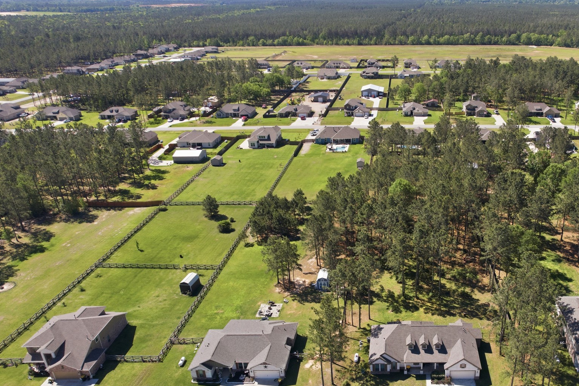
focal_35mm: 31
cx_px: 403
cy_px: 239
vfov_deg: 42.0
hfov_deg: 58.4
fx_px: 498
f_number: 2.8
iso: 140
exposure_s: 1/2000
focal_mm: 8.4
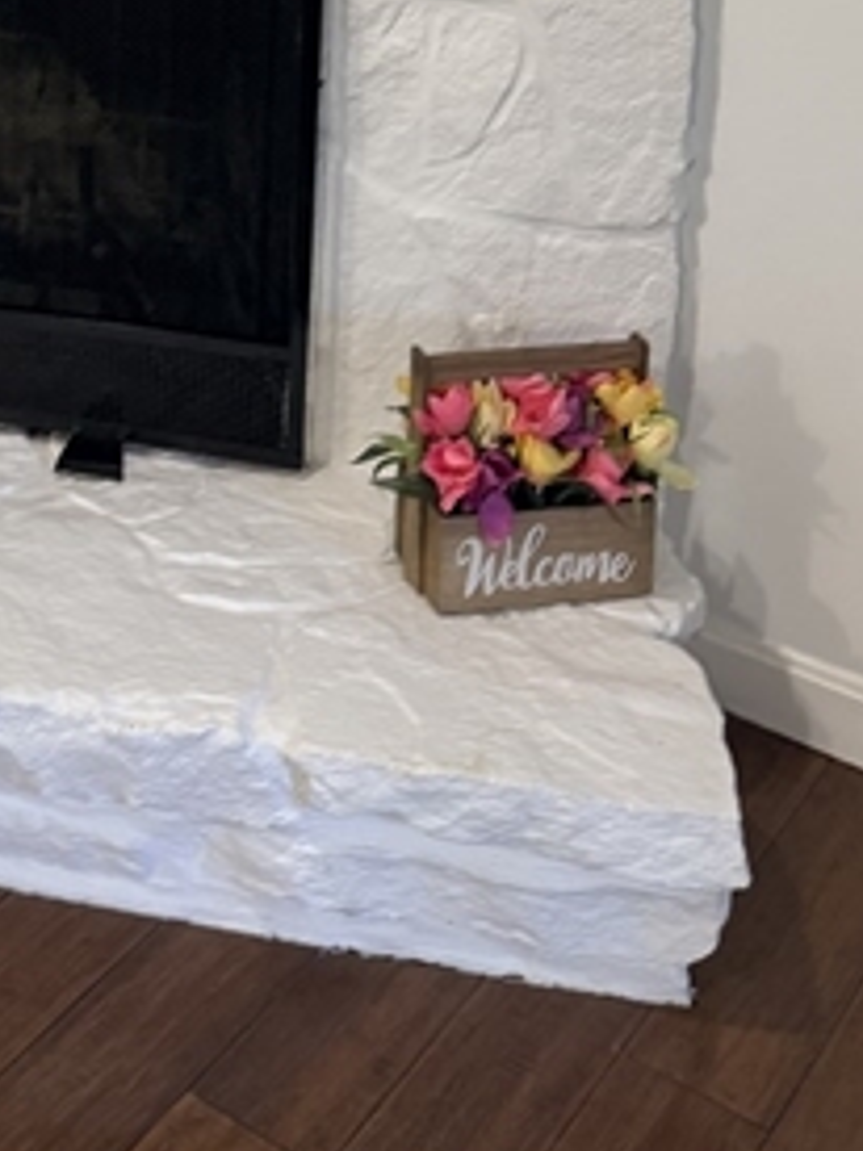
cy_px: -360
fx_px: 2229
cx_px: -142
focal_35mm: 67
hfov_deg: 20.6
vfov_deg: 25.0
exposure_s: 1/60
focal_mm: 6.76
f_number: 1.78
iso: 160
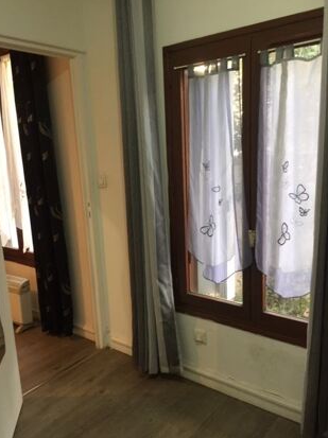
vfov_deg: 60.0
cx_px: 159
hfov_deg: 46.7
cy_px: 224
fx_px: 380
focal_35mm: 30
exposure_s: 1/33
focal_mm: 4.15
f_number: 2.2
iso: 125
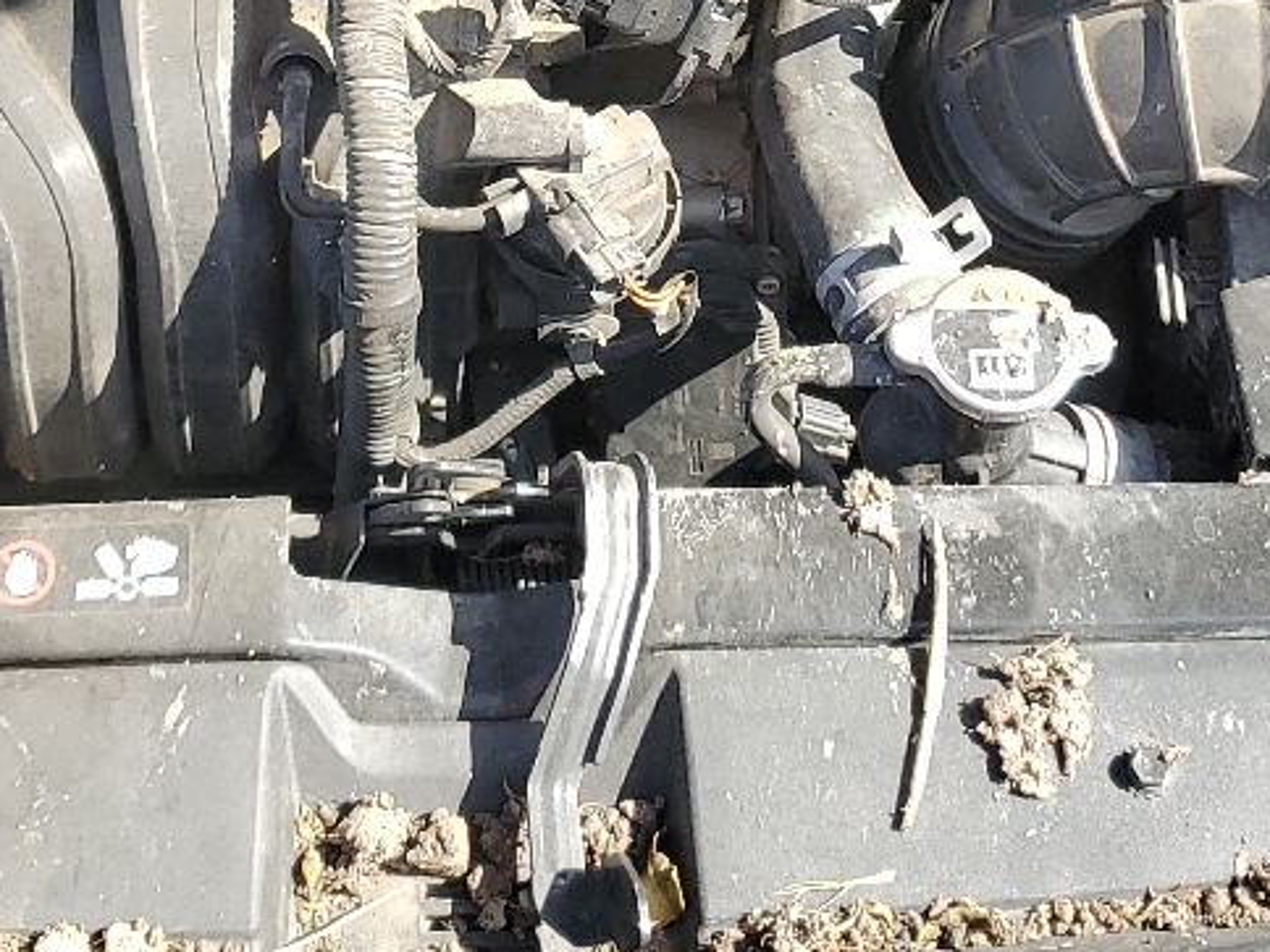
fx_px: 3155
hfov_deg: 22.7
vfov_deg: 16.6
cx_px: 499
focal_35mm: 86
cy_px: -115
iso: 50
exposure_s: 1/714
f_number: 1.5
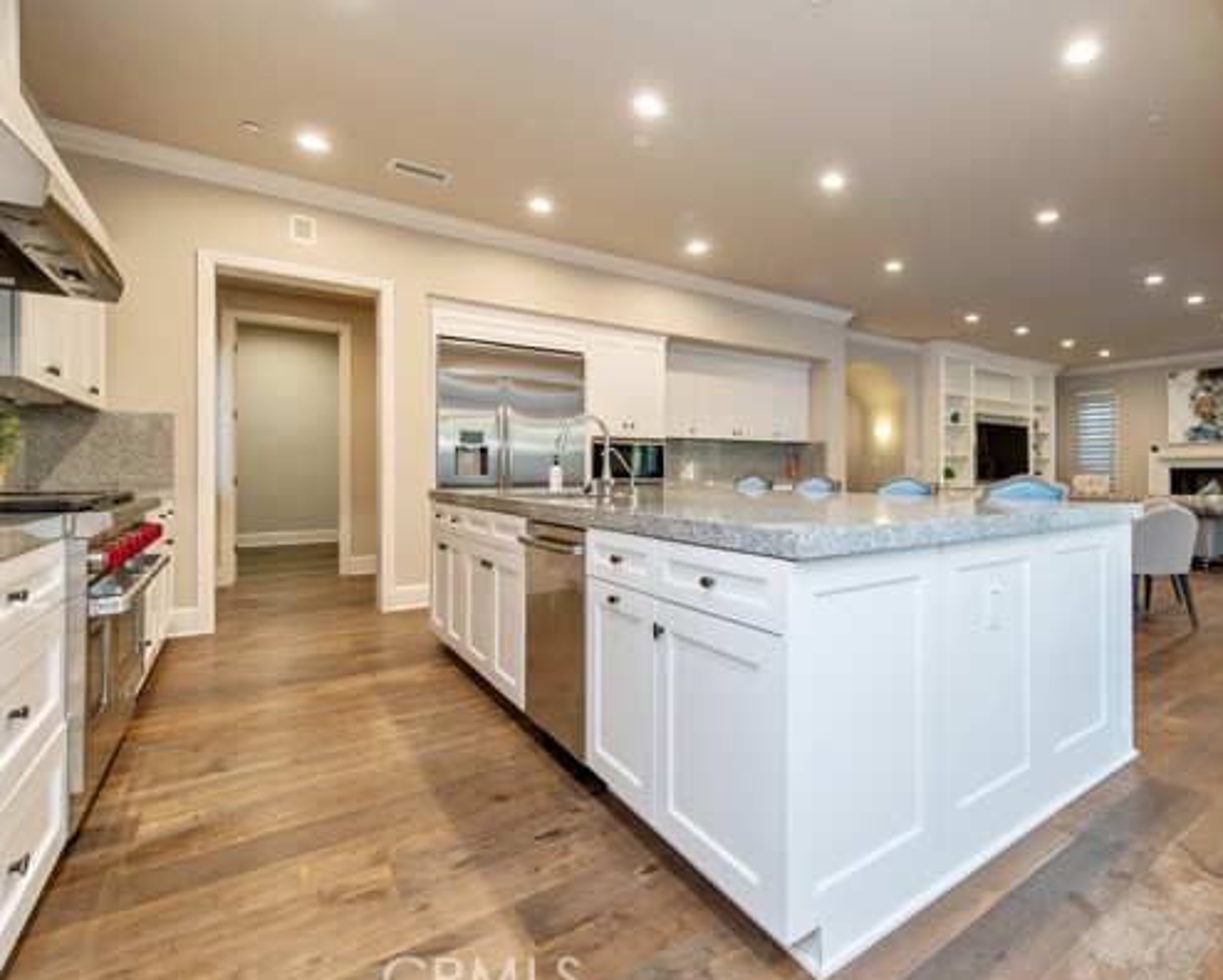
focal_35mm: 17
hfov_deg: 87.6
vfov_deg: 77.0
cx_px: 772
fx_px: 616
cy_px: 488
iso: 720
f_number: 4
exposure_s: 1/60
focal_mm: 14
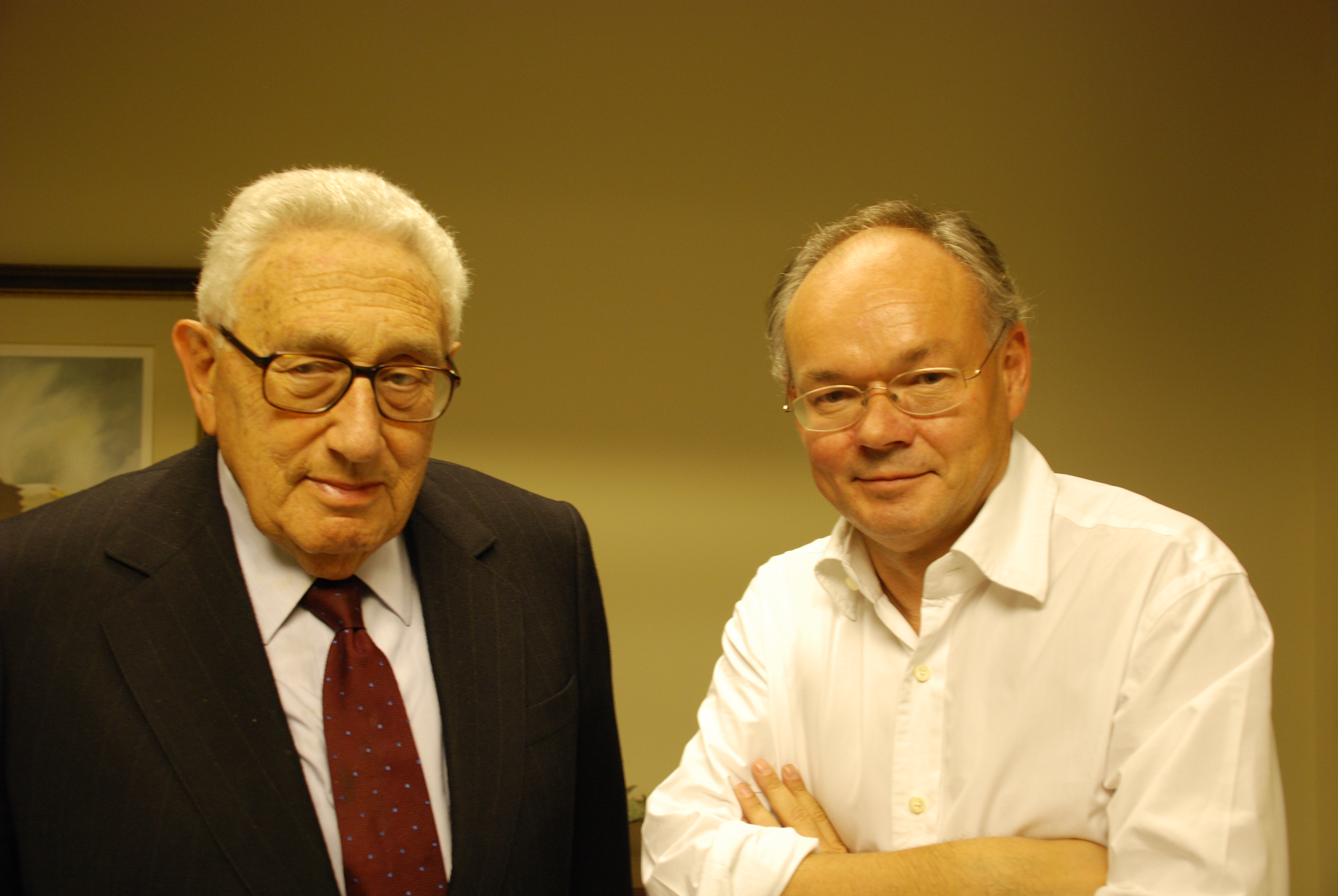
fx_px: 1451
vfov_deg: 34.3
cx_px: 669
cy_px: 448
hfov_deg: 49.5
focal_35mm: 39
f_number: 4
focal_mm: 26
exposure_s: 1/20
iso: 400
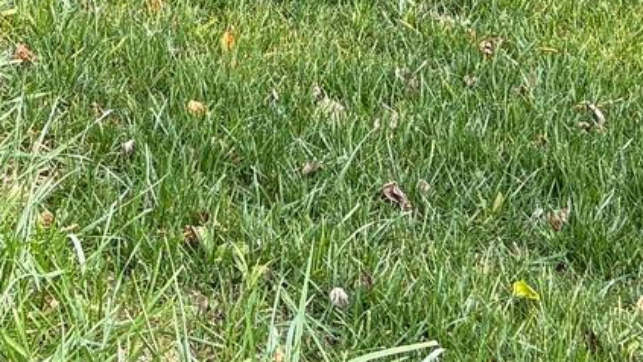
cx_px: -205
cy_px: -718
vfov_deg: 7.7
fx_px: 2336
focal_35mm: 137
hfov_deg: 14.9
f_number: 1.6
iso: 64
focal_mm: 5.96
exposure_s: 1/531
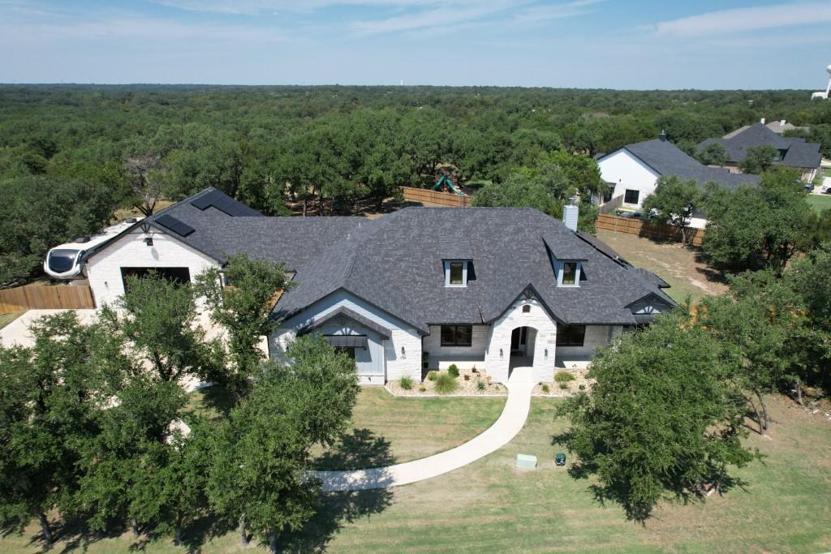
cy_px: 277
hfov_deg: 78.6
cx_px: 416
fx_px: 508
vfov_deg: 57.2
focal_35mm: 22
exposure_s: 1/2000
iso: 120
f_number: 2.8
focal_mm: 8.38
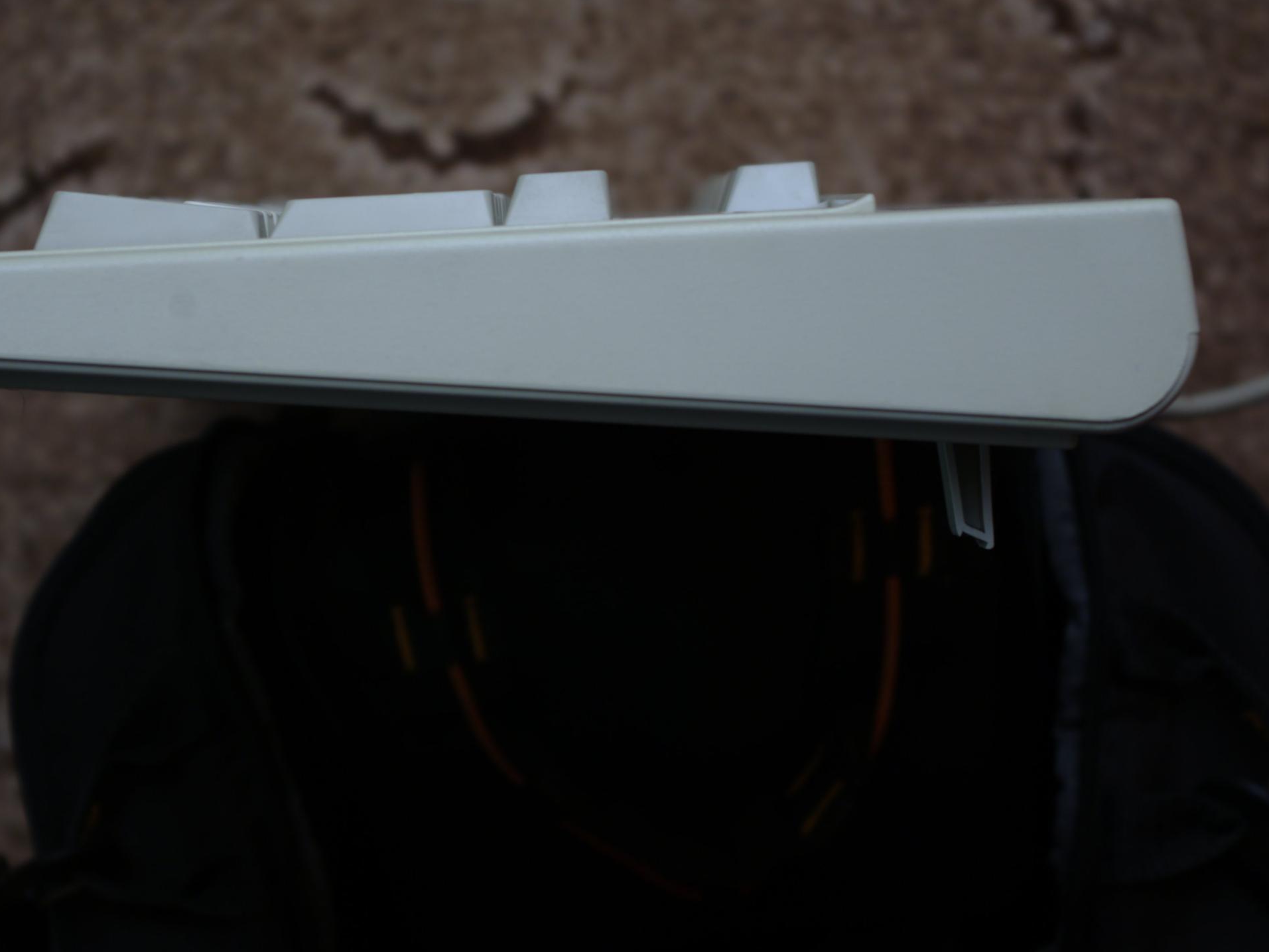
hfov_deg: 22.0
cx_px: 555
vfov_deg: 16.6
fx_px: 3263
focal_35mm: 89
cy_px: 476
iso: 100
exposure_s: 1/2
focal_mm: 55
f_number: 5.6
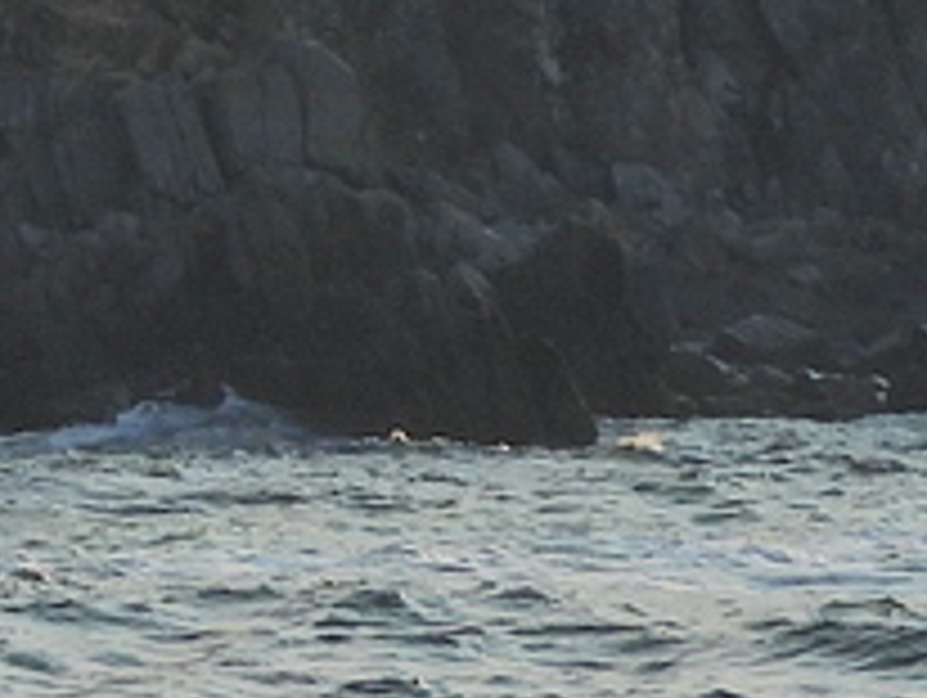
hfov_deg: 1.7
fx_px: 30752
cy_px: -671
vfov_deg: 1.3
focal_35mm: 1147
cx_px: -990
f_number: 4.5
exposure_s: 1/800
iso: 100
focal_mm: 33
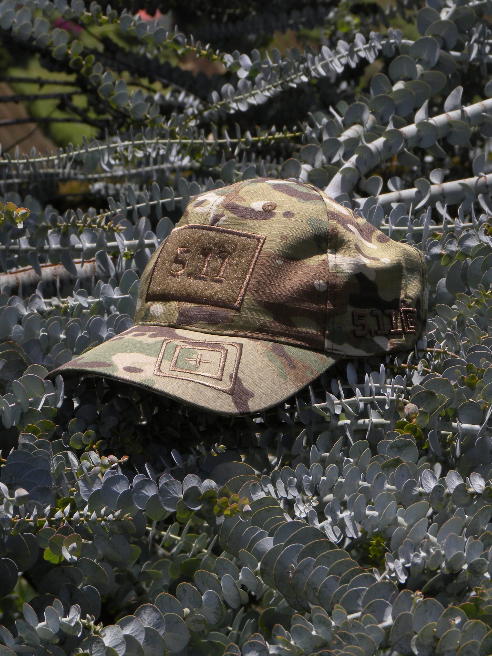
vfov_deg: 12.2
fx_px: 3070
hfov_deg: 9.2
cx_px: 246
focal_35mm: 162
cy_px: 328
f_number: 6.3
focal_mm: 28.8
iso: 64
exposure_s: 1/333
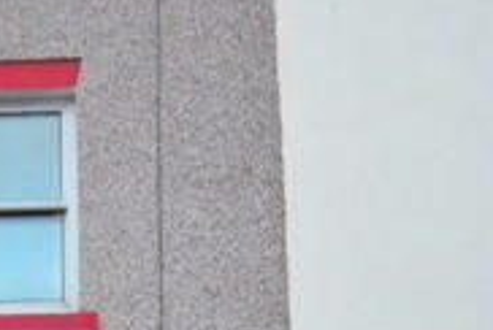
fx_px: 1028
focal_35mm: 75
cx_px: -27
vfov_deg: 16.8
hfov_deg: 25.3
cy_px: 472
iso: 640
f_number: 4.5
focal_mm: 13
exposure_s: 1/60
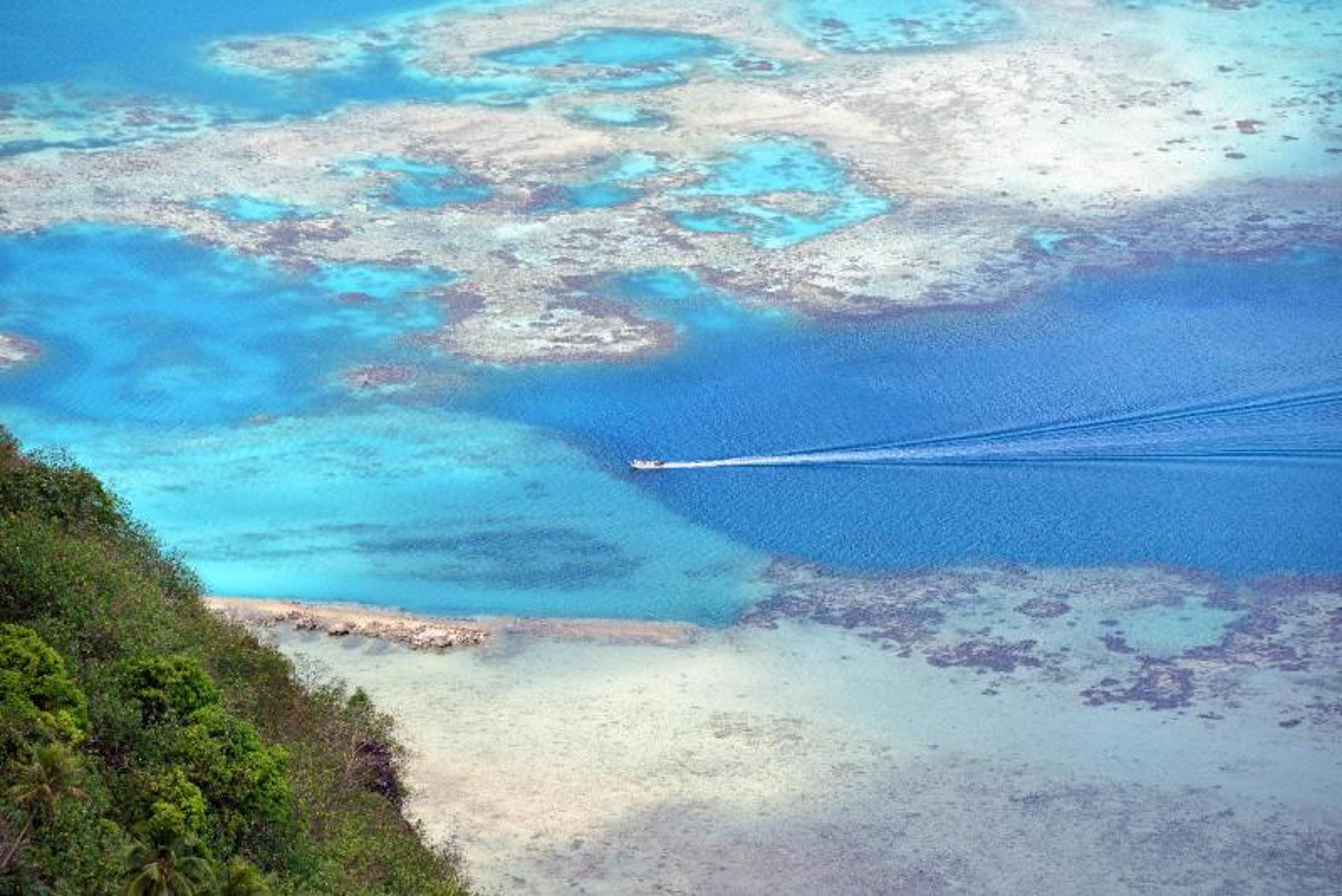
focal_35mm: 200
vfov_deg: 6.9
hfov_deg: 10.3
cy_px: 448
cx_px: 671
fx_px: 7458
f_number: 7.1
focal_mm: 200
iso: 200
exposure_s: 1/500
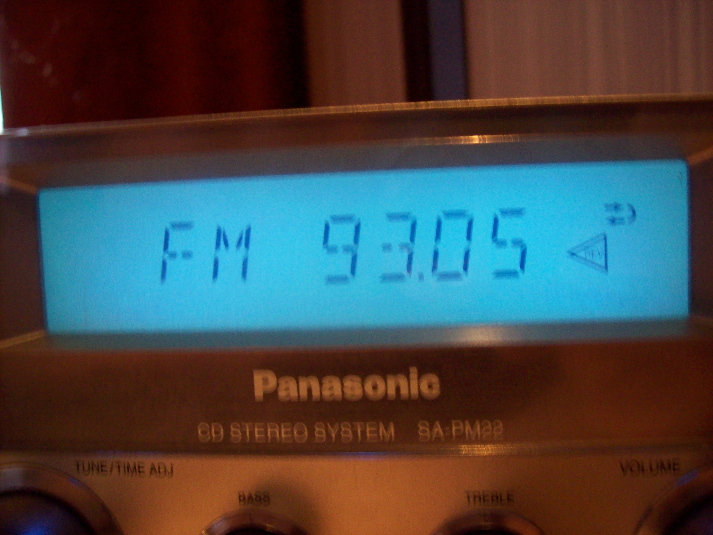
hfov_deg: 51.4
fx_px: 741
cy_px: 268
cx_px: 356
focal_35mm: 36
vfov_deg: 39.6
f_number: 2.7
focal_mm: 6
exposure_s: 1/8
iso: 200
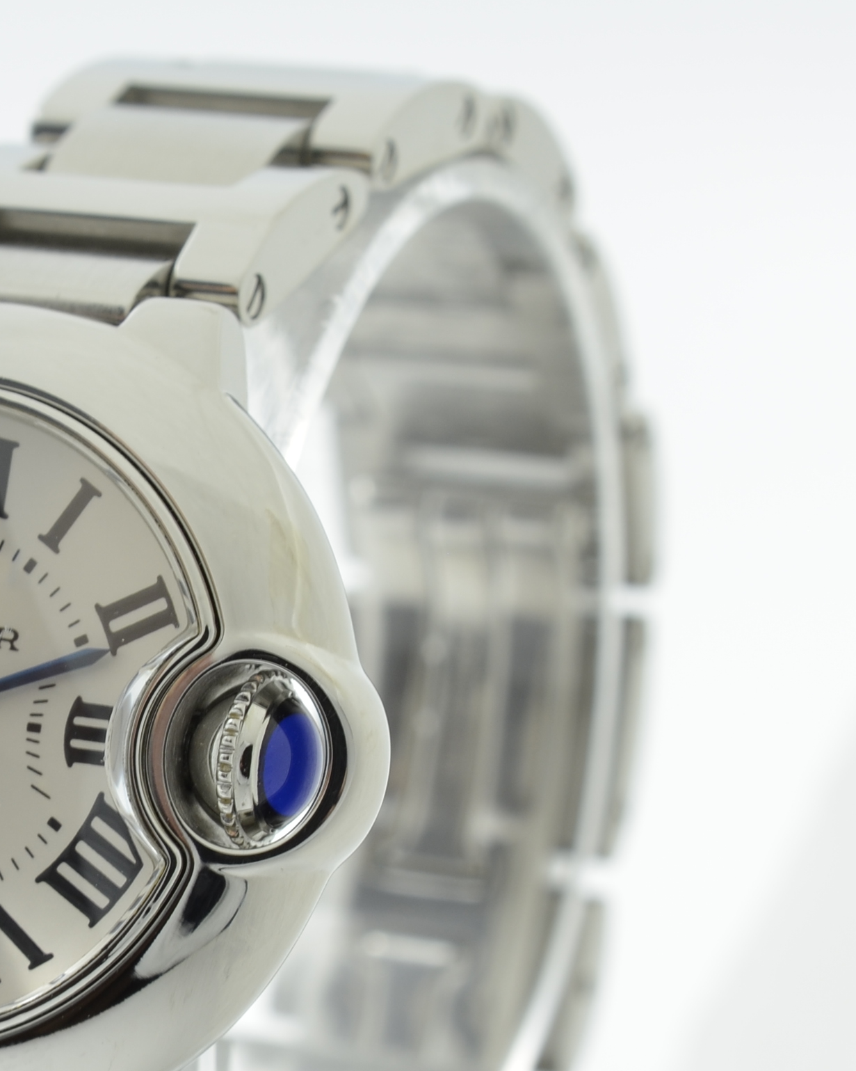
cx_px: 40
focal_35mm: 135
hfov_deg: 11.3
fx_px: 4276
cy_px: 760
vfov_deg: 14.2
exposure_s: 1/15
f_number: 13
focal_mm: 40
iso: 160
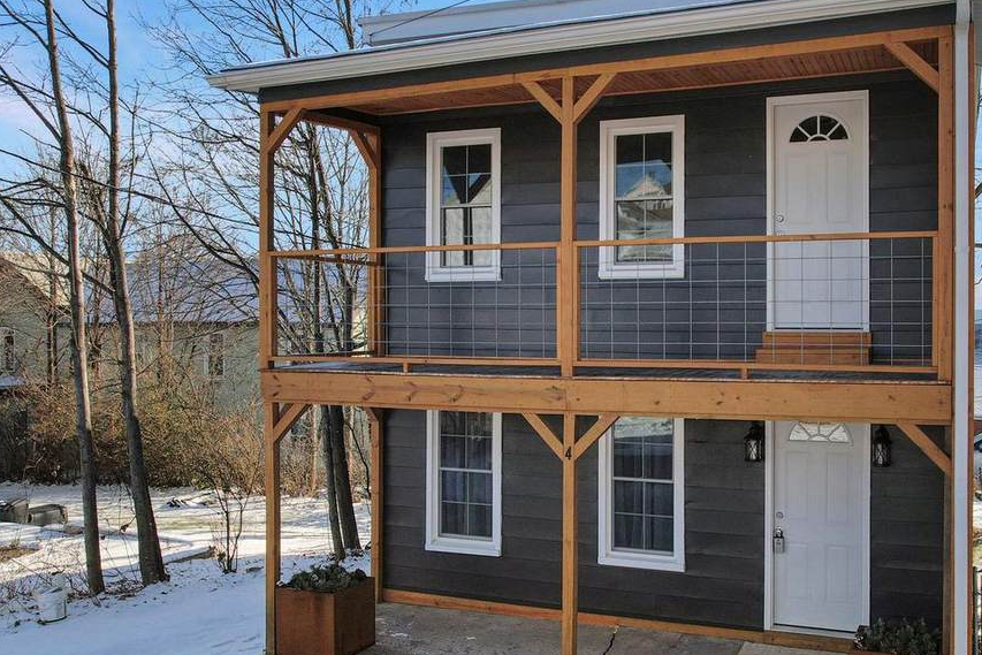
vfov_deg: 39.9
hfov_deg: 56.7
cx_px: 596
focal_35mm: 33
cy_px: 369
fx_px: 900
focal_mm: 8.38
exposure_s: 1/120
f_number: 2.8
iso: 100
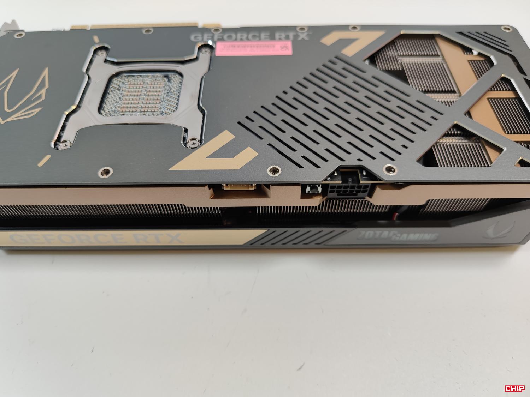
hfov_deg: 69.4
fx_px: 383
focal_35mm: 25
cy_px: 198
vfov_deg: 54.9
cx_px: 265
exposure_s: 1/100
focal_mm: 6.78
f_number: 1.85
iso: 60
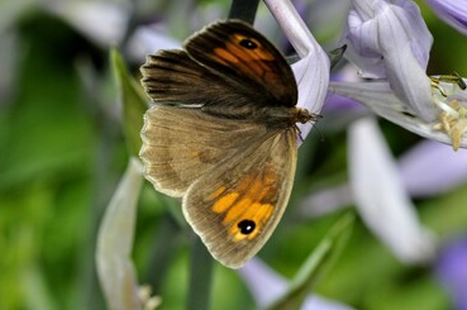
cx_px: 273
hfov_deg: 11.0
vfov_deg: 7.3
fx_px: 2423
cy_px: 120
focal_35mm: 187
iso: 800
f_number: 11
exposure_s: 1/800
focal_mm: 100
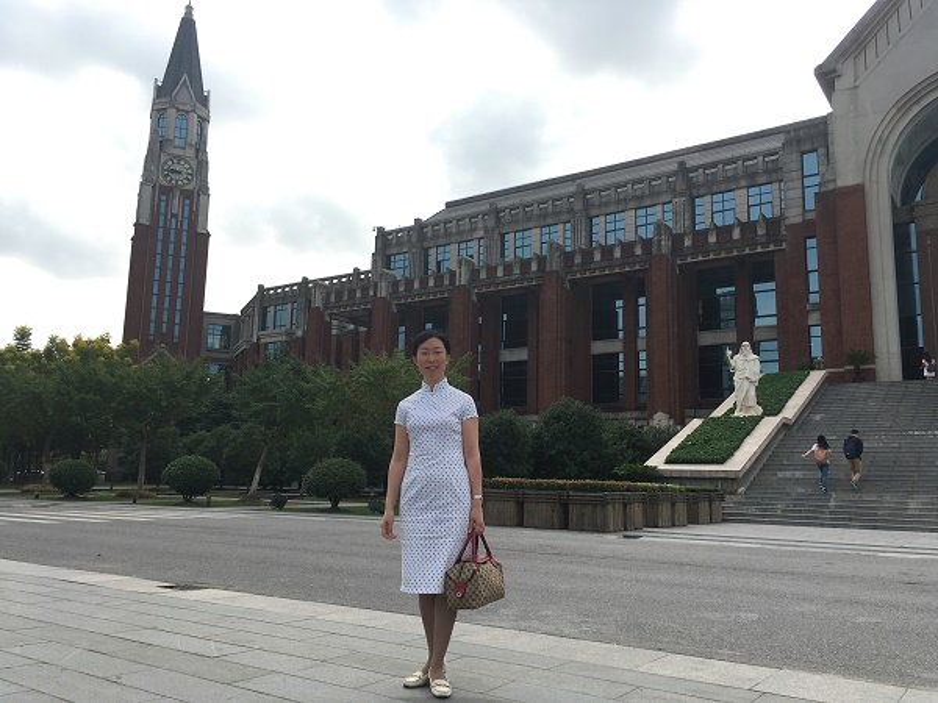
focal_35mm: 29
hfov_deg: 61.7
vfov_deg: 48.2
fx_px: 786
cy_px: 352
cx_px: 469
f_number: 2.2
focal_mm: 4.15
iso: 25
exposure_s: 1/827
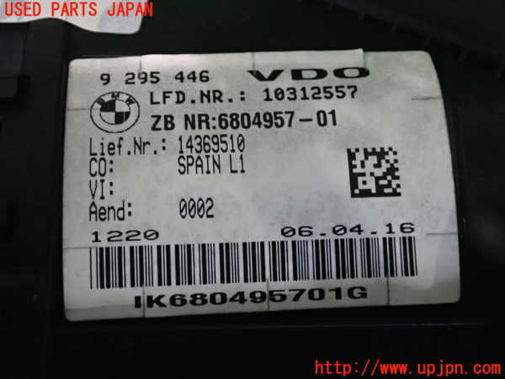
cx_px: 252
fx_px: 642
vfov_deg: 32.9
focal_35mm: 44
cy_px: 190
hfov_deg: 42.9
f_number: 2.9
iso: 2500
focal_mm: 7.84
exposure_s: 1/100
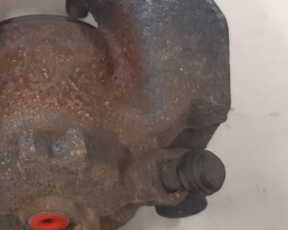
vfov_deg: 25.7
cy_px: 75
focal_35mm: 59
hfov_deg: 30.1
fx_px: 503
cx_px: 11
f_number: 1.7
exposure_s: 1/33
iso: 200
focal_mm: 3.93
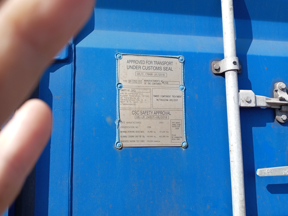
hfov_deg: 65.3
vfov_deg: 51.4
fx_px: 225
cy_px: 108
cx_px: 144
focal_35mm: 27
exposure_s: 1/312
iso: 100
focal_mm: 4.05
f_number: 1.8
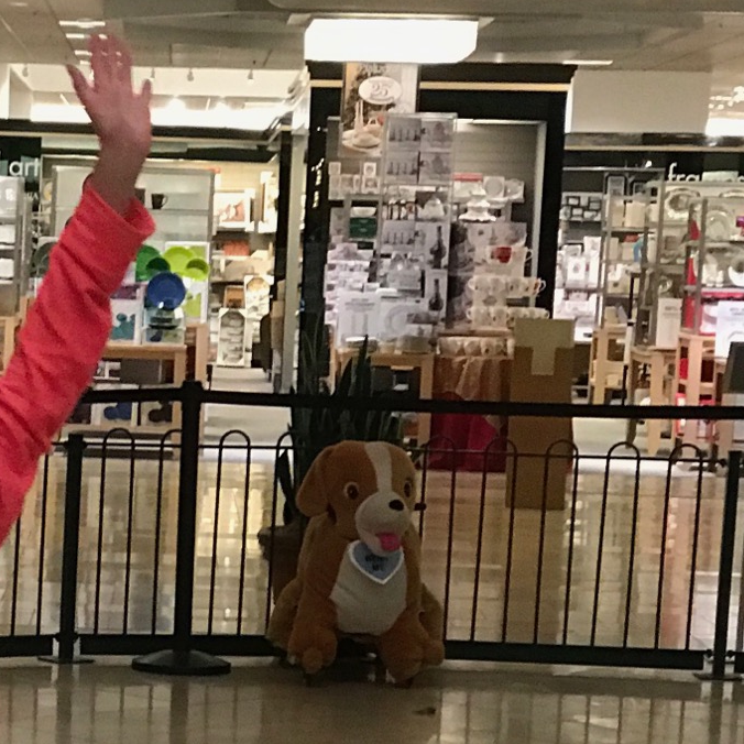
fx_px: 3623
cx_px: -178
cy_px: 779
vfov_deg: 11.6
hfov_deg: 11.5
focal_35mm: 149
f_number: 2.8
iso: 500
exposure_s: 1/60
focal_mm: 6.6
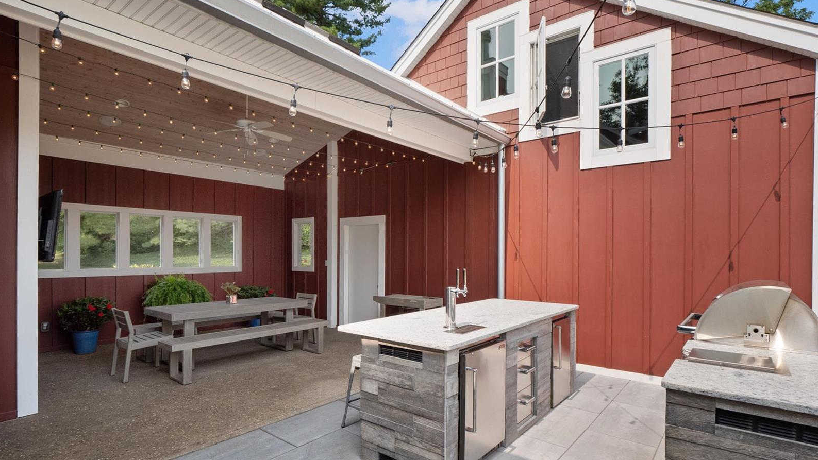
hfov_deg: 89.6
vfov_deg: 58.2
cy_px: 253
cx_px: 407
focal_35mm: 19
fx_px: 412
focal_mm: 9
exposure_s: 1/250
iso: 400
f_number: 9
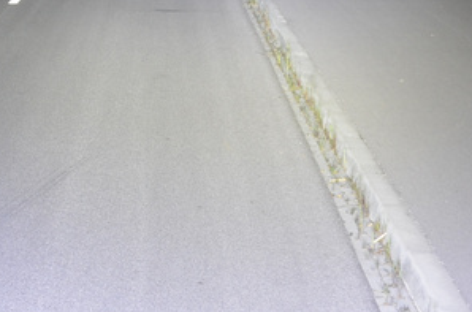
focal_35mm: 106
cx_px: 8
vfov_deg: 12.8
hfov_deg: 18.9
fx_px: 1382
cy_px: 41
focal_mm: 21
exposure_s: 1/2
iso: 800
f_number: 4.5
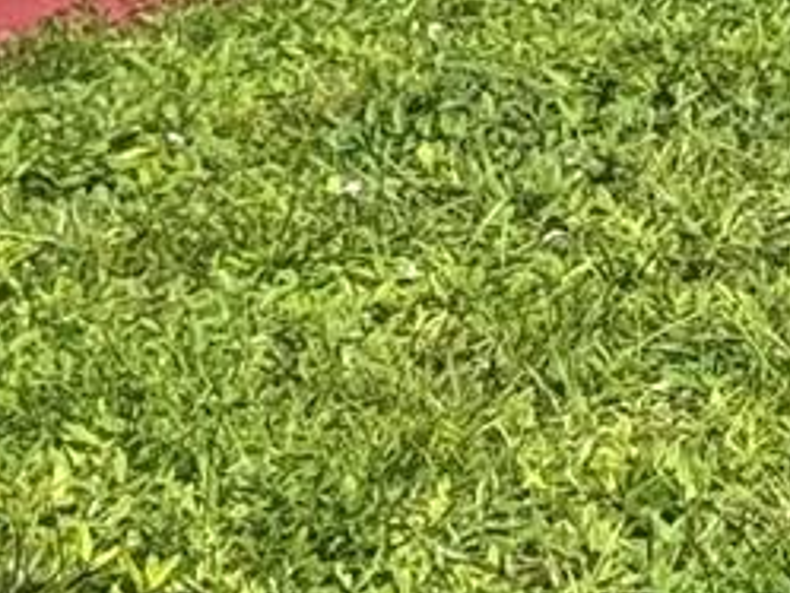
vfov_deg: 4.8
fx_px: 7033
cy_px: -492
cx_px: 2091
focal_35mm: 308
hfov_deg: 6.1
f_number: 1.78
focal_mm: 6.76
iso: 64
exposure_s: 1/3610
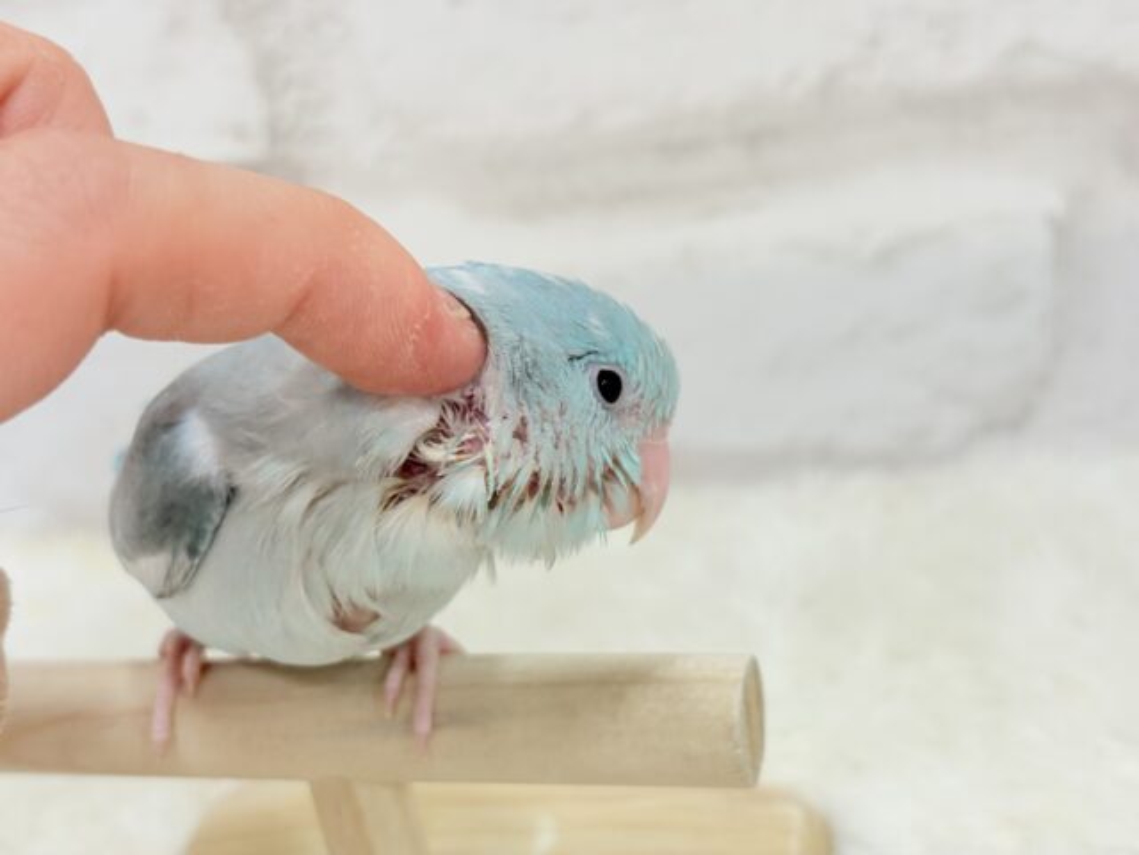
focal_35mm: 52
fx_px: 1711
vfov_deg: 28.0
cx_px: 570
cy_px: 428
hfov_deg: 36.8
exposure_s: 1/100
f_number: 1.6
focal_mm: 5.96
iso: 100
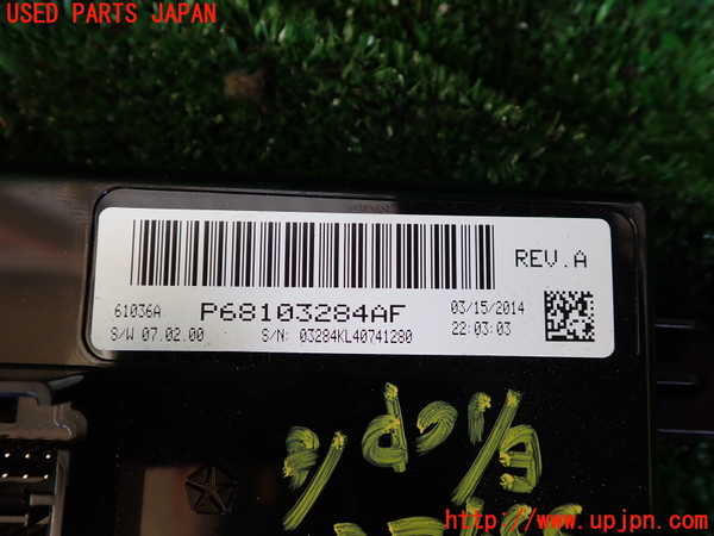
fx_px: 619
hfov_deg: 60.0
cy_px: 268
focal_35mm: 30
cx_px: 357
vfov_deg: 46.8
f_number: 2.3
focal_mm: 5.4
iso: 160
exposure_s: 1/60
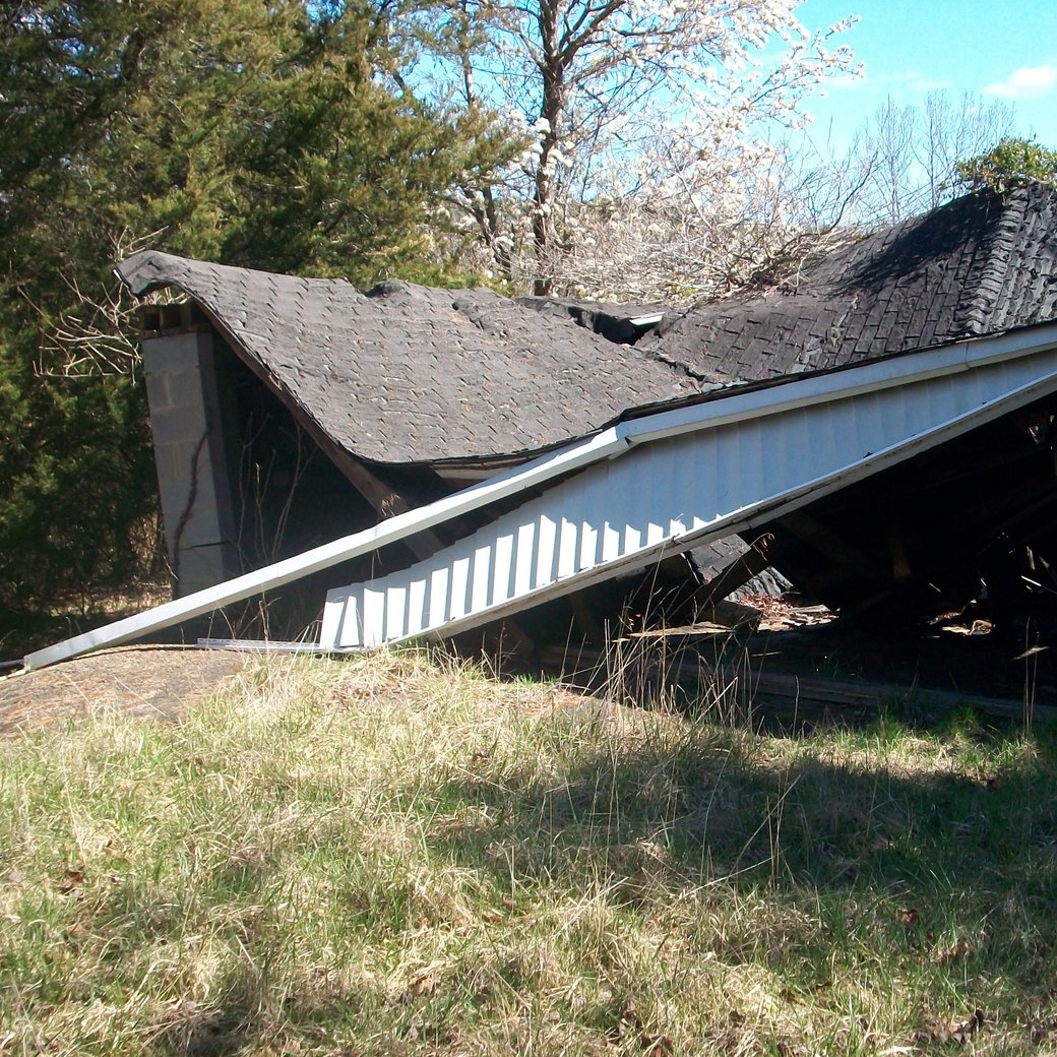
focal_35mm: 54
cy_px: 516
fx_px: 1866
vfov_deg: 31.6
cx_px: 712
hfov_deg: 31.4
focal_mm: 7.1
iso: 80
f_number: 3.2
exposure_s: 1/500
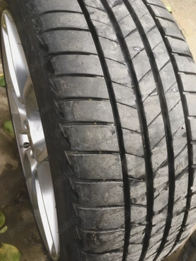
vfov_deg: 61.7
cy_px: 130
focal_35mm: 29
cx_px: 98
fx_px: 219
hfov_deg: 48.2
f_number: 2.2
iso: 25
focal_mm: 4.15
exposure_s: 1/100
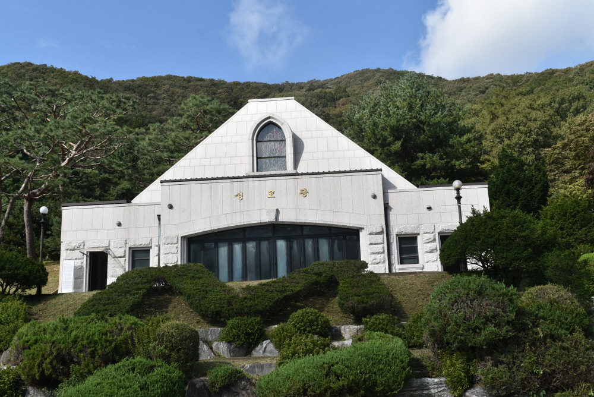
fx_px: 669
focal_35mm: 40
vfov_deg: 33.1
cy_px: 198
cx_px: 297
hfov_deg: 47.9
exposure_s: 1/320
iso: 200
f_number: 9
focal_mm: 27
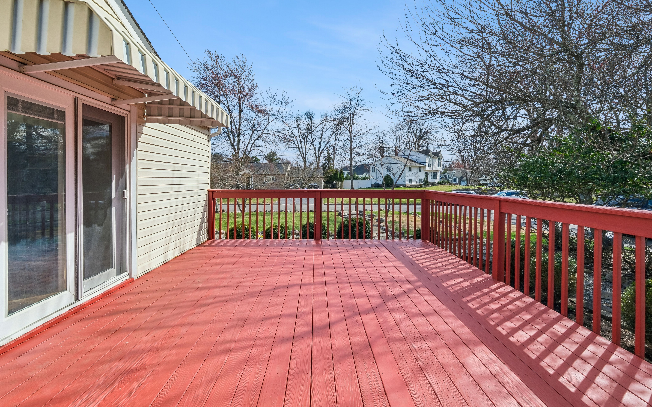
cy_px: 174
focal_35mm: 15
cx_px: 316
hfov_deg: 101.4
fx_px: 267
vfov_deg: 74.3
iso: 125
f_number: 8
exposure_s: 1/200
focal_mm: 8
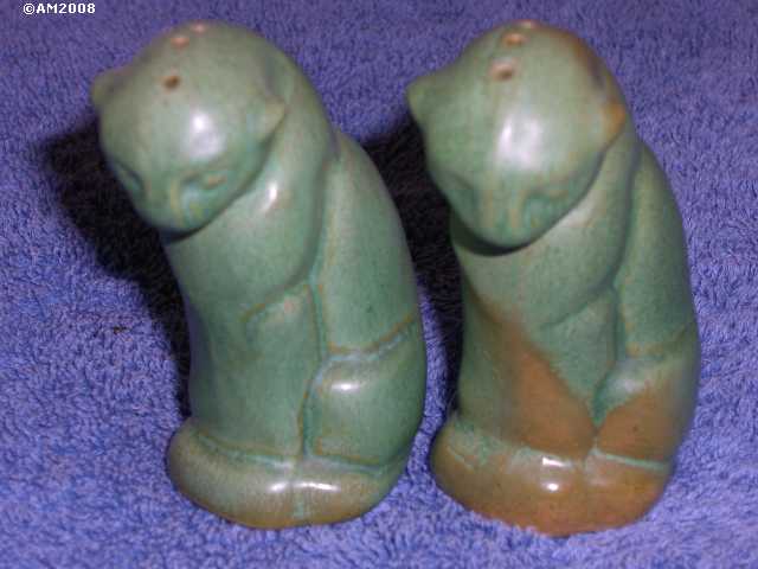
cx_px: 379
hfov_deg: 21.1
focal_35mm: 93
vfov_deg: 15.9
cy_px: 284
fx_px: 2036
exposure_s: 1/30
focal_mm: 19.4
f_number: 9.6
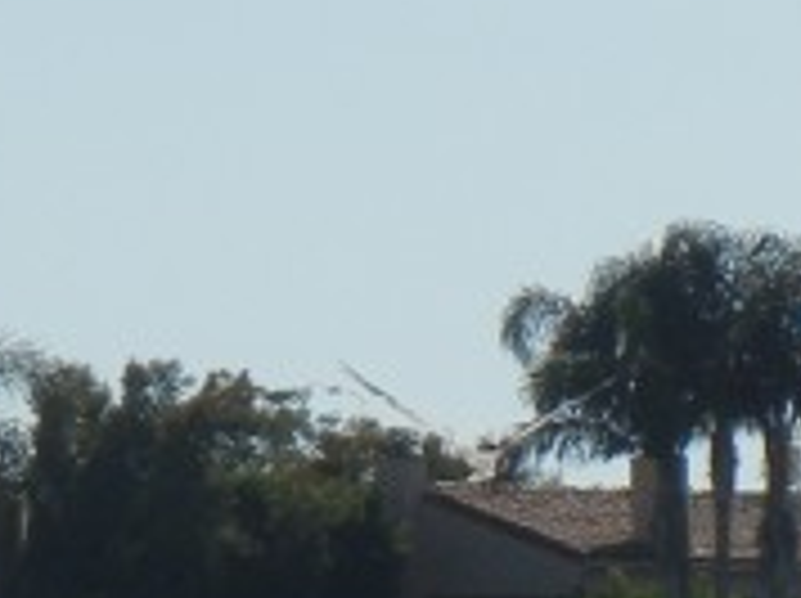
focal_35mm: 1003
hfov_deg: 2.0
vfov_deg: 1.5
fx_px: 23178
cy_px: 935
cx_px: 580
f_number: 9.2
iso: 160
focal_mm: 31.4
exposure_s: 1/546
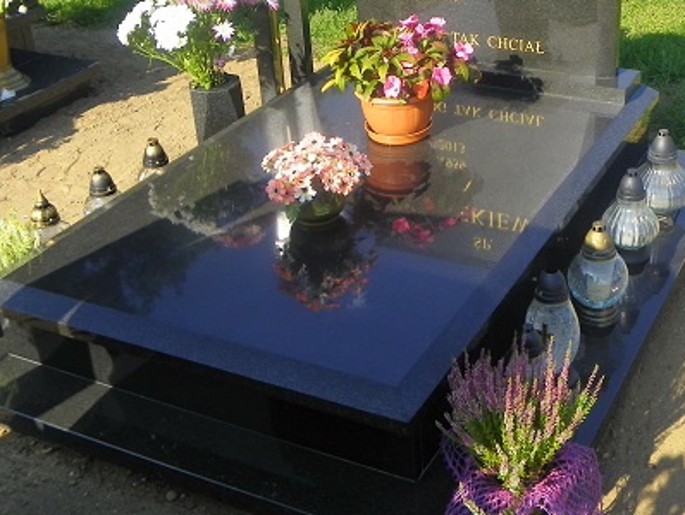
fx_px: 1049
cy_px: 157
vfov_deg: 27.3
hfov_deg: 35.8
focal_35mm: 53
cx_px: 461
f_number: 4
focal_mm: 5.9
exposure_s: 1/200
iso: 64
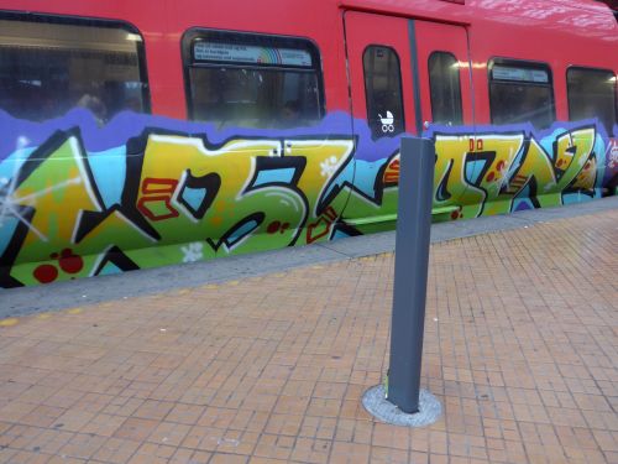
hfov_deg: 61.7
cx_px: 309
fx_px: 518
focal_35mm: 29
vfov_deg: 48.2
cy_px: 232
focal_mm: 6
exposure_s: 1/60
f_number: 2
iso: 200
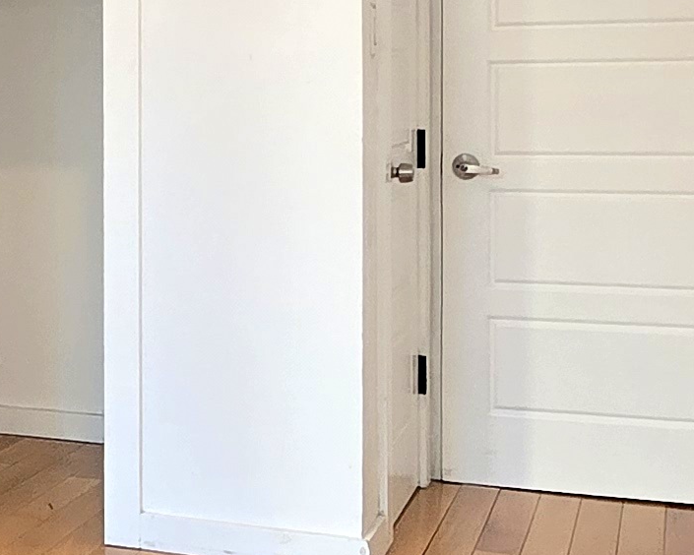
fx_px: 1479
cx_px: -219
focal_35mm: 72
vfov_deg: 21.2
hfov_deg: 23.3
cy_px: 201
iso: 200
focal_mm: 2.2
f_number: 2.2
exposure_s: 1/60
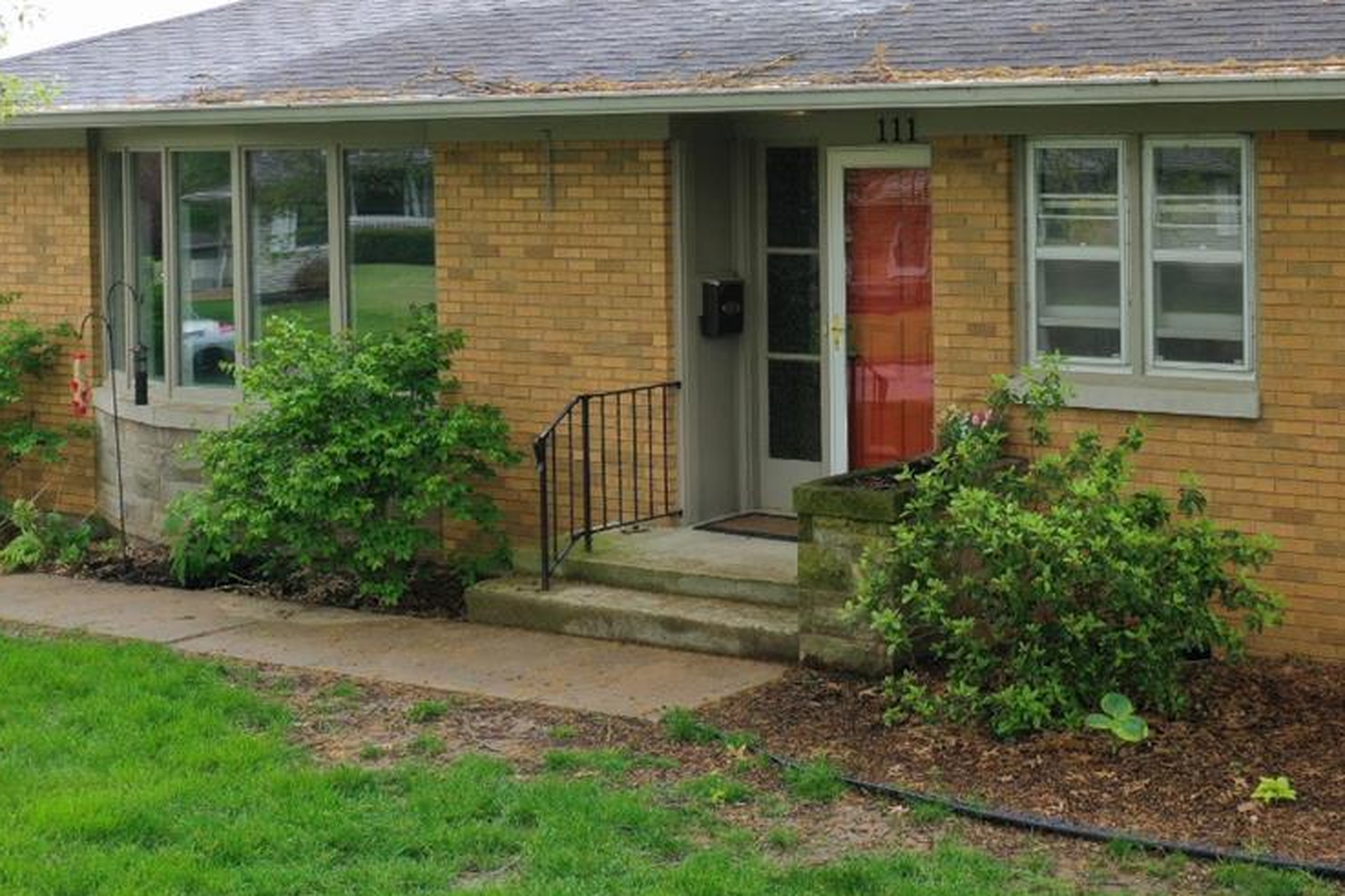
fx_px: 2129
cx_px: 998
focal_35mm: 57
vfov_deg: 23.5
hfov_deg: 34.4
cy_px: 206
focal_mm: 10.26
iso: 100
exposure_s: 1/100
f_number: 4
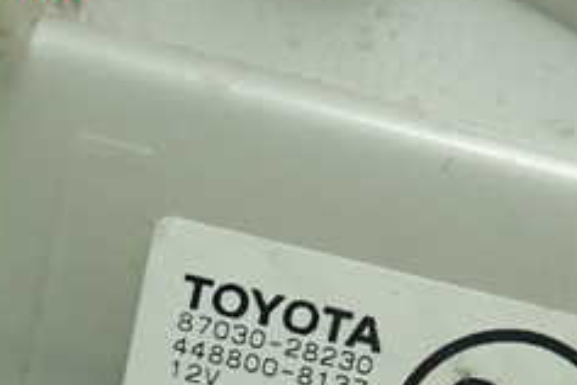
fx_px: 1266
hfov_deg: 25.6
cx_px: 351
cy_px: 492
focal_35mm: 79
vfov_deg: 16.4
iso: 800
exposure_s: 1/50
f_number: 2.3
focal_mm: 5.5
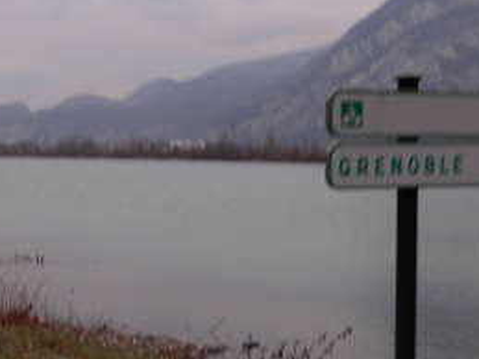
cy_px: 229
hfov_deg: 22.3
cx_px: 259
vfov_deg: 16.7
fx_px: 1217
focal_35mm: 88
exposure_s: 1/34.8
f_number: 2.9
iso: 79
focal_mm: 6.3
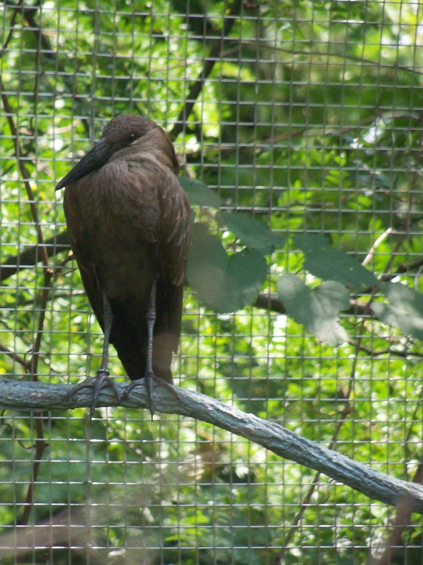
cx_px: 108
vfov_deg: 4.2
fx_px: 7629
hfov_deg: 3.2
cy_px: 283
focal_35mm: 468
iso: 400
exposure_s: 1/125
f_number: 8.5
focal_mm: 62
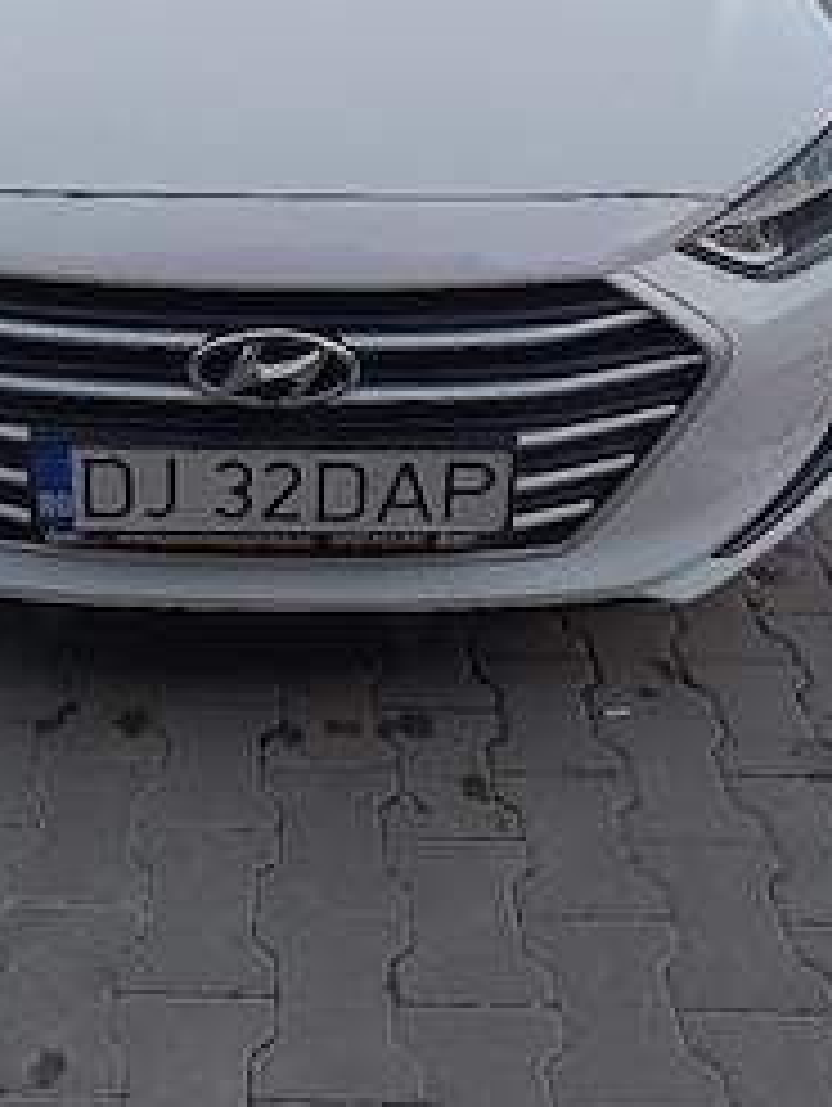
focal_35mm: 39
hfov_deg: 36.4
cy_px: 216
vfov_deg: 45.3
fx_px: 1248
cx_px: 265
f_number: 1.88
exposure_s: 1/101
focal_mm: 5.59
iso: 222
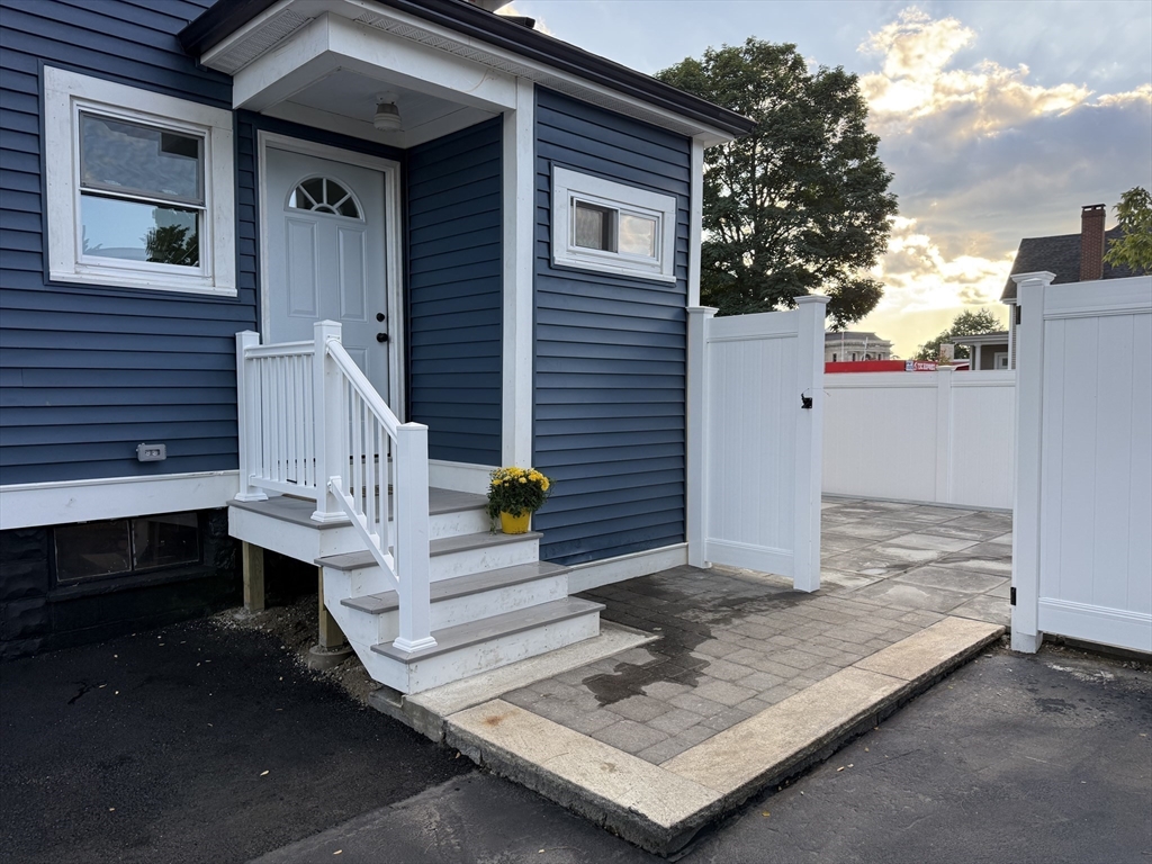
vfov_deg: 56.8
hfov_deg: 71.6
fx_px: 799
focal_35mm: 24
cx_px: 576
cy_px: 432
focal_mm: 6.76
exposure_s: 1/649
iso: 100
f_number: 1.78
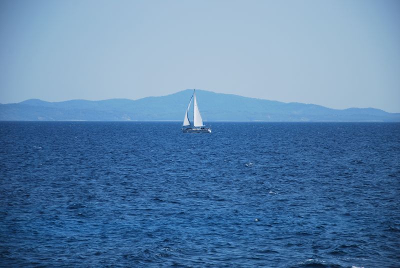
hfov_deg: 13.0
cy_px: 134
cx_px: 200
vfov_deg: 8.7
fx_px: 1753
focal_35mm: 158
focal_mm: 105
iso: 100
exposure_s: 1/500
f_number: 5.6
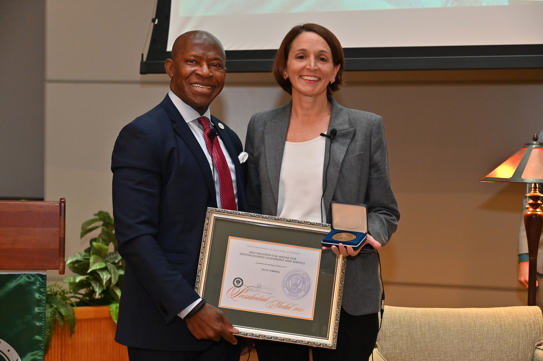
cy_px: 180
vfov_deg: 20.6
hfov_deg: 30.5
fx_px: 995
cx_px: 272
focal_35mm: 66
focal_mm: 66
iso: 2500
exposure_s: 1/160
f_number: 5
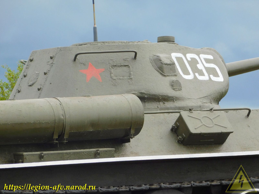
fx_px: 2514
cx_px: 130
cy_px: 97
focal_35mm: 336
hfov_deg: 5.9
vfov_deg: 4.4
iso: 125
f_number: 5.8
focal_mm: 59.7
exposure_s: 1/200
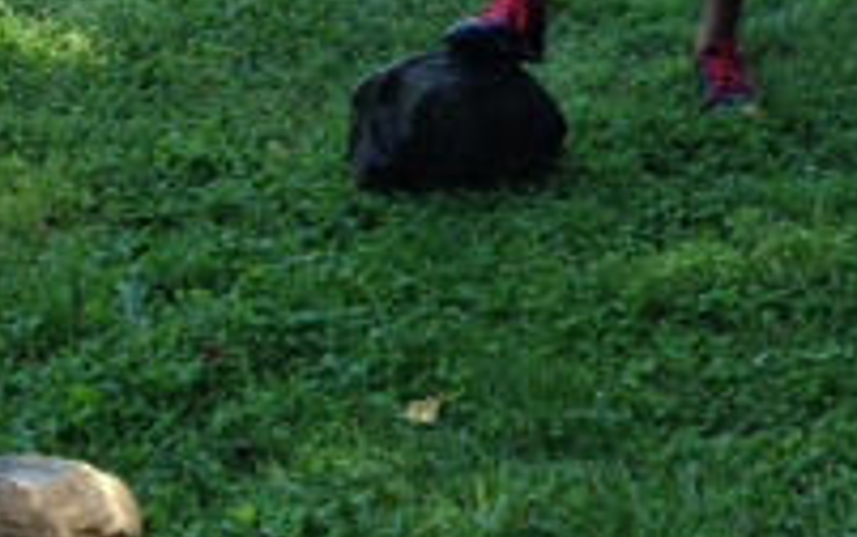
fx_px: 2758
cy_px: -51
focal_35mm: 118
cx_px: 802
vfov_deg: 11.0
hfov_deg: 17.4
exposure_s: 1/135
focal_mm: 4.28
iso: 64
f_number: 2.4
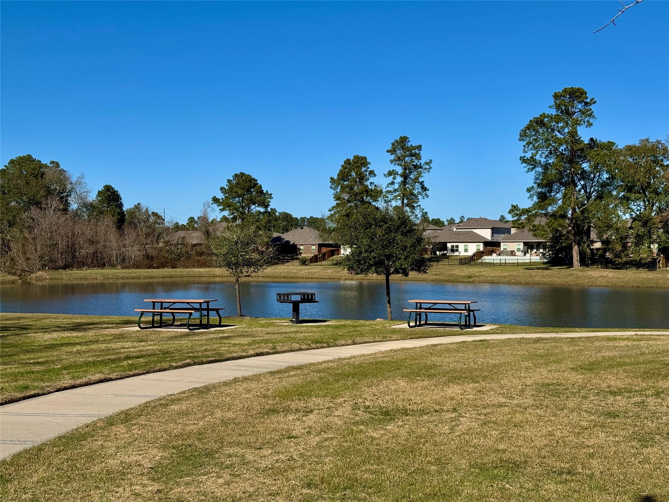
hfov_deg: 39.7
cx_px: 334
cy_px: 251
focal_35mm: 48
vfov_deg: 30.3
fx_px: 928
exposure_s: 1/7937
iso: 80
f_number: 1.78
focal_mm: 6.76
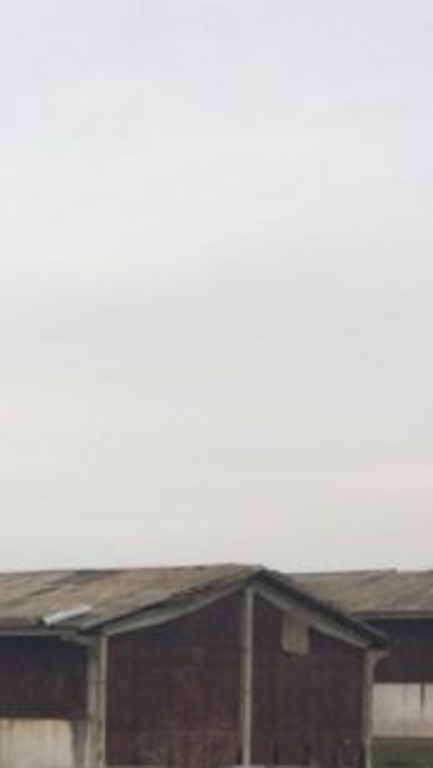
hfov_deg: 10.2
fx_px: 2242
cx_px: -425
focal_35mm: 110
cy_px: 782
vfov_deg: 18.9
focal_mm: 4.15
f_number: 2.2
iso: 32
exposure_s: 1/311
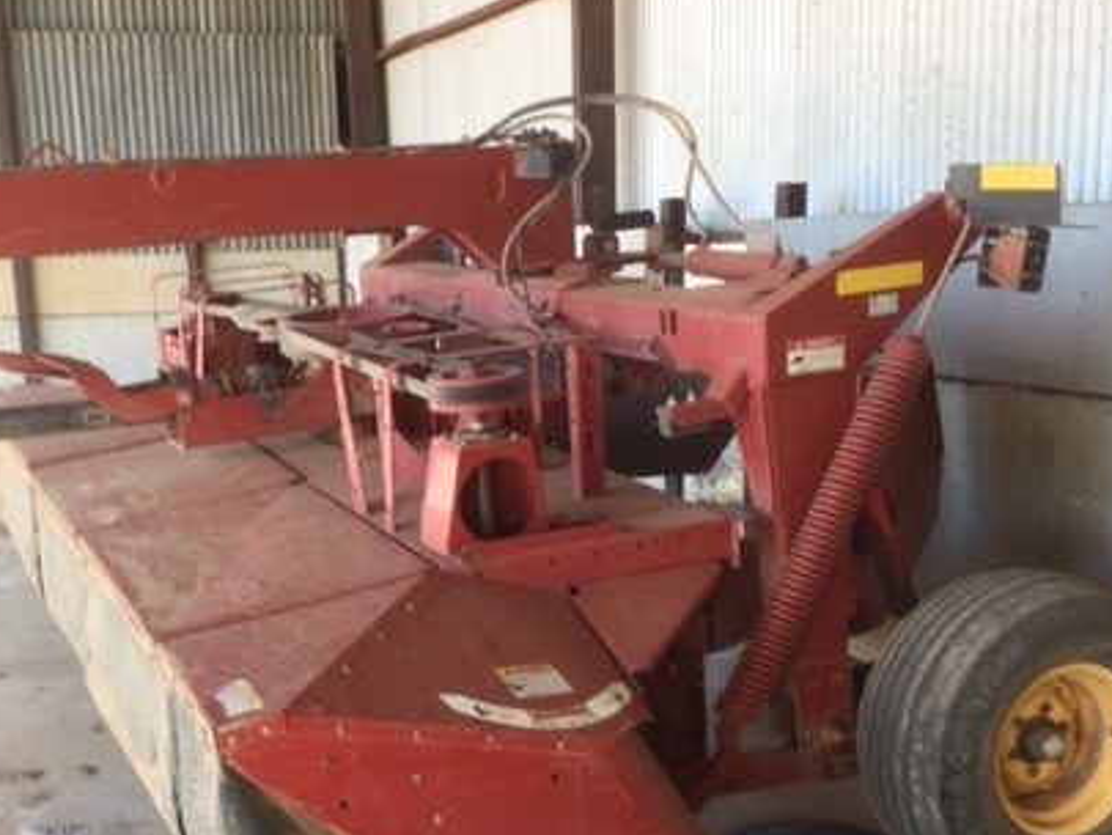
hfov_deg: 38.8
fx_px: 1575
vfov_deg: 29.3
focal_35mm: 49
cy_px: 599
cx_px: 483
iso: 25
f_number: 2.4
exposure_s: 1/50
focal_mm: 3.3
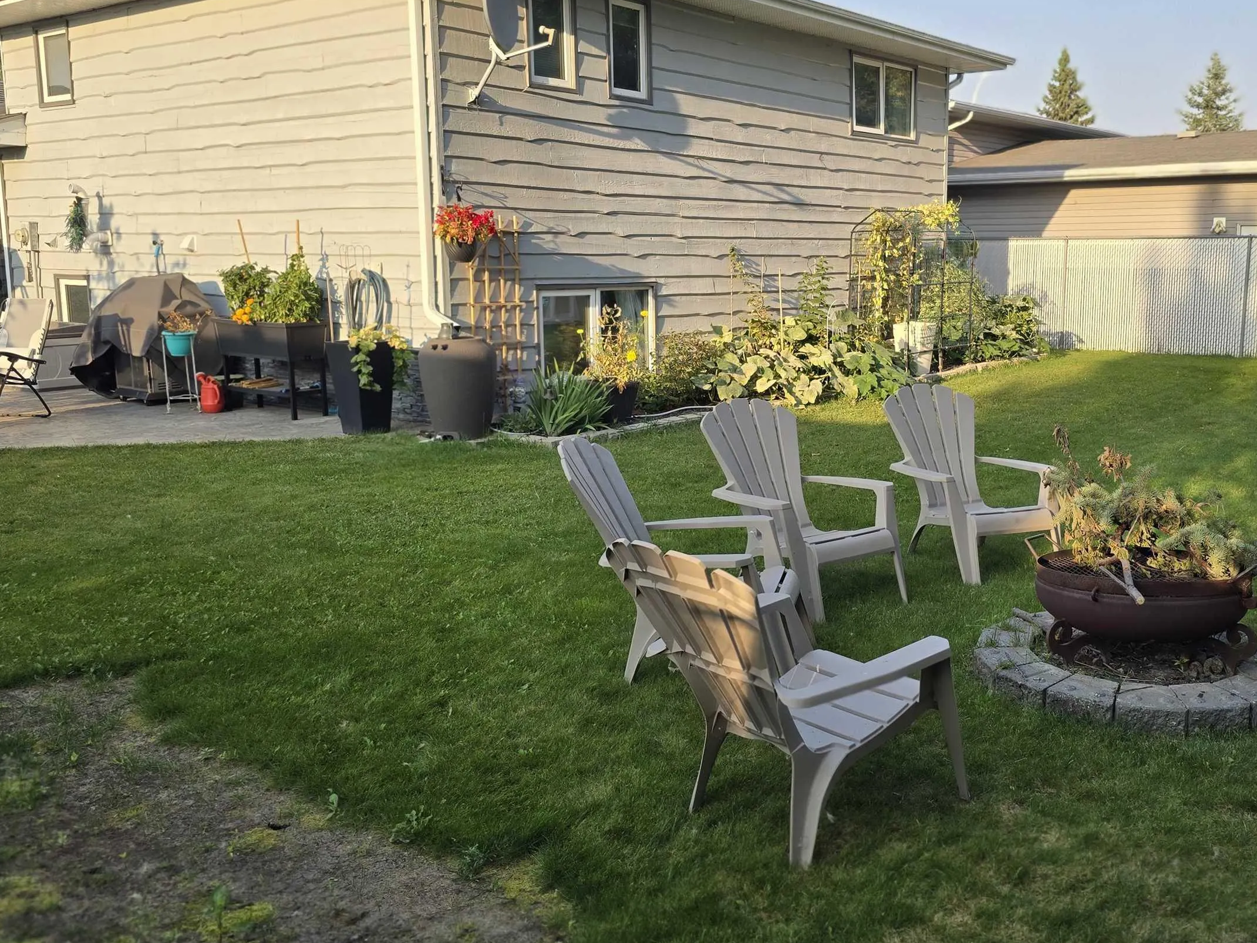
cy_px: 428
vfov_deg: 42.9
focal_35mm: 33
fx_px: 1198
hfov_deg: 54.4
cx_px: 817
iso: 12
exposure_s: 1/297
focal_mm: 6.3
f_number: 1.7
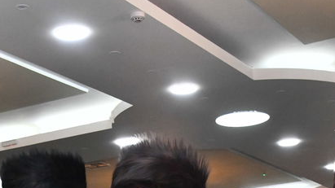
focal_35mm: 100
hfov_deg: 21.4
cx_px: 160
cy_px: 337
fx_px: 888
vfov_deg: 11.3
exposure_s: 1/250
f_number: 5.6
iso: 2500
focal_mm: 28
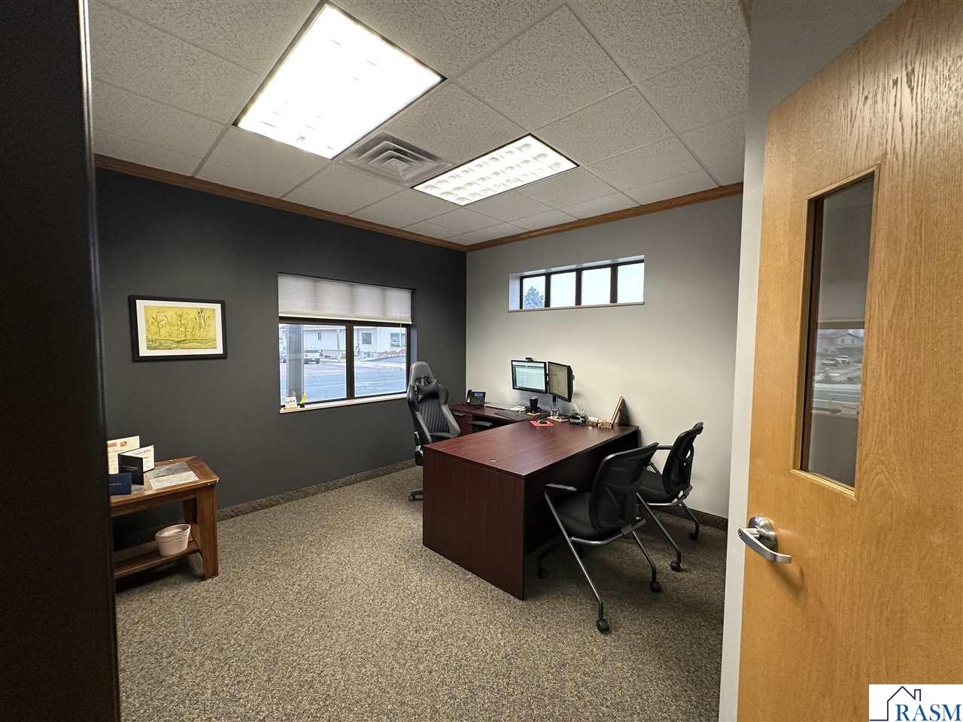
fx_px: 389
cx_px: 482
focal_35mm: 14
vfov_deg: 85.7
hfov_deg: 102.1
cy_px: 361
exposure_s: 1/60
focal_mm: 2.22
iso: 250
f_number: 2.2
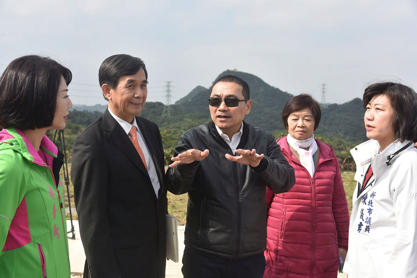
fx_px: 556
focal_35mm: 48
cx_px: 208
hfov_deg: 41.1
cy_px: 139
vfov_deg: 28.1
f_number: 7.1
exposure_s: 1/800
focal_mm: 48
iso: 400
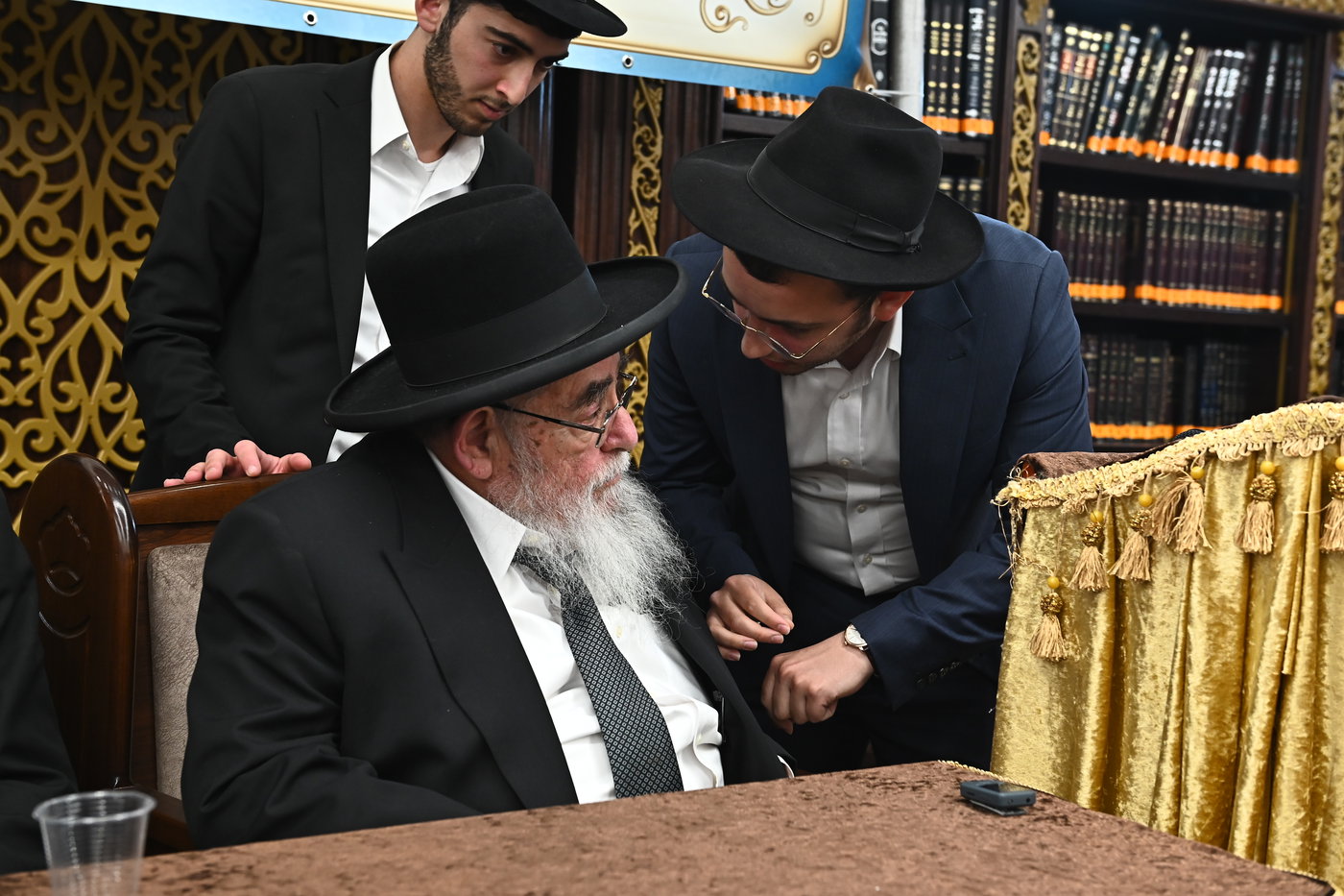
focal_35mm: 50
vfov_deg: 27.0
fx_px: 1866
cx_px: 672
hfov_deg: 39.6
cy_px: 448
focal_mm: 50
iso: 1600
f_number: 5
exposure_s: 1/200
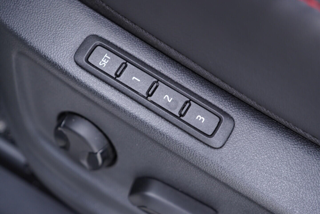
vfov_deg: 36.9
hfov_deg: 53.1
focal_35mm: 36
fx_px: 320
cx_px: 160
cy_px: 107
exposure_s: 1/40
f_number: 2.8
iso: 320
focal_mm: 24
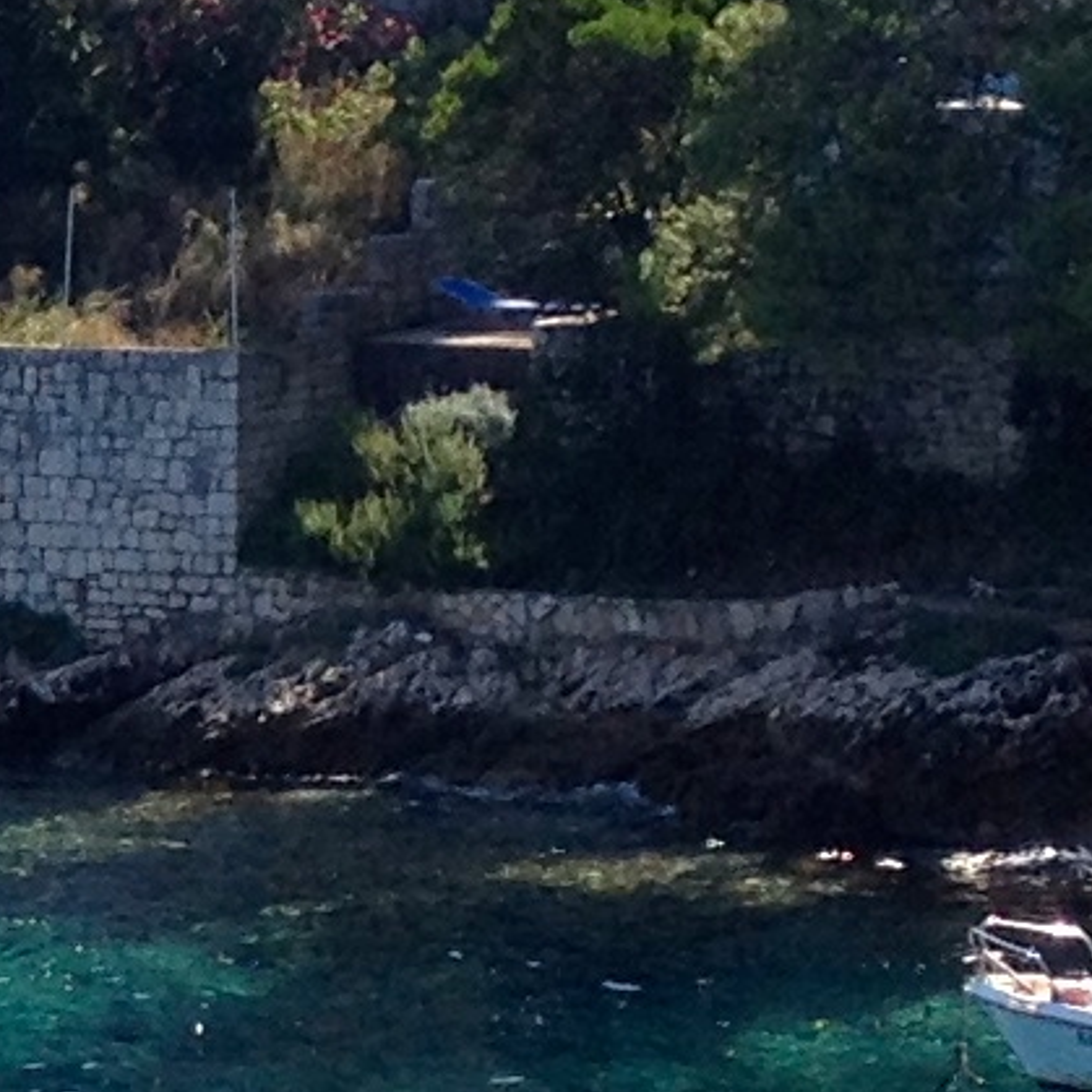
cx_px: -1118
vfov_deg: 7.2
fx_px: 8601
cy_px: 988
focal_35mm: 241
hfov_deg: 7.0
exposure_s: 1/717
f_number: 2.4
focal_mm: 4.28
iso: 50
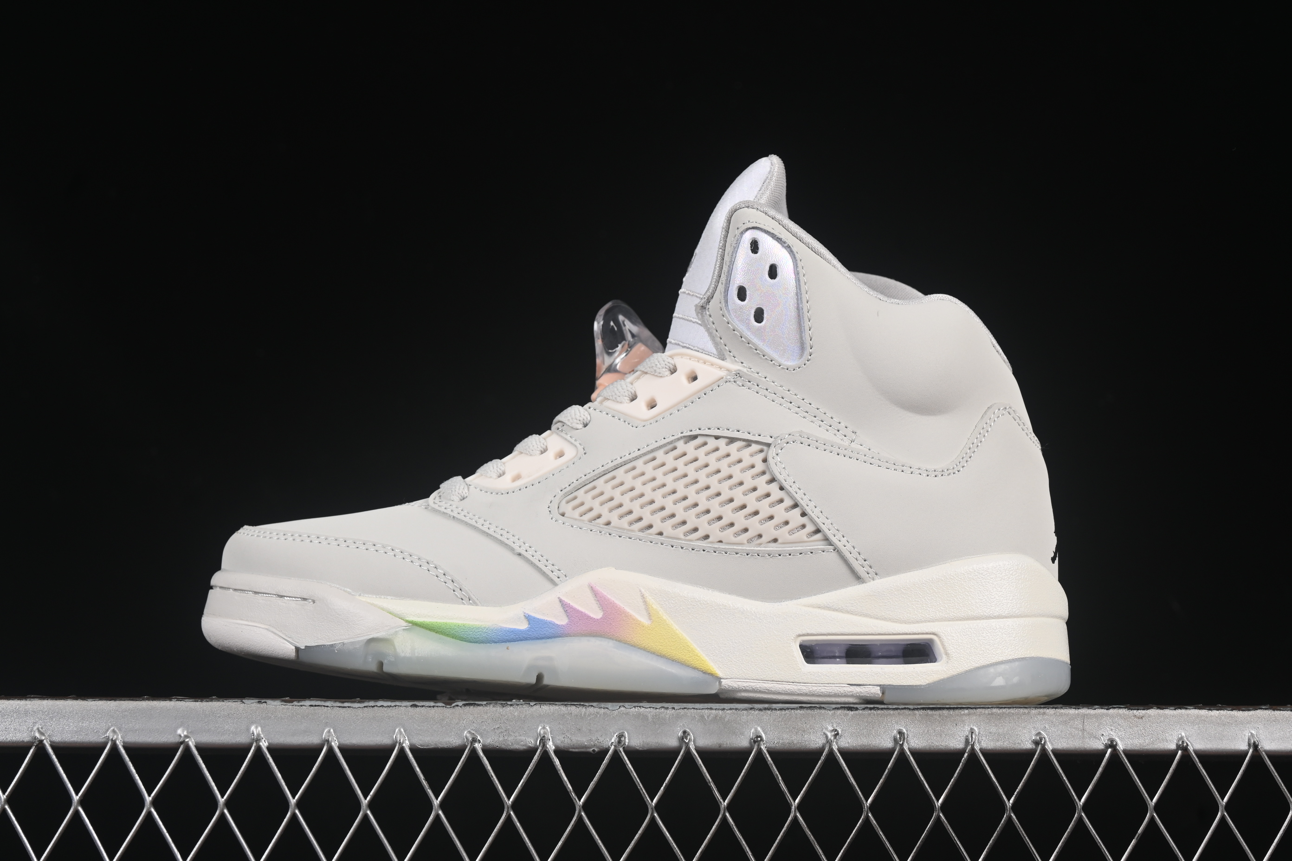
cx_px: 646
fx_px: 2691
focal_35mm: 75
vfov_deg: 18.2
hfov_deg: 27.0
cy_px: 430
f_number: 8
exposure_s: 1/80
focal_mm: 50
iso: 160
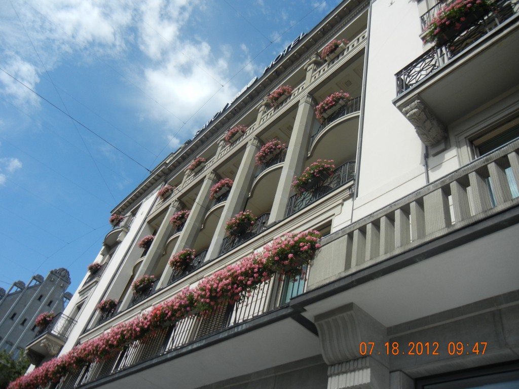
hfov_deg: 60.0
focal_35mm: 30
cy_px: 194
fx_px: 450
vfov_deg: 46.8
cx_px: 260
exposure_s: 1/401
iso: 160
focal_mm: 5.4
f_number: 7
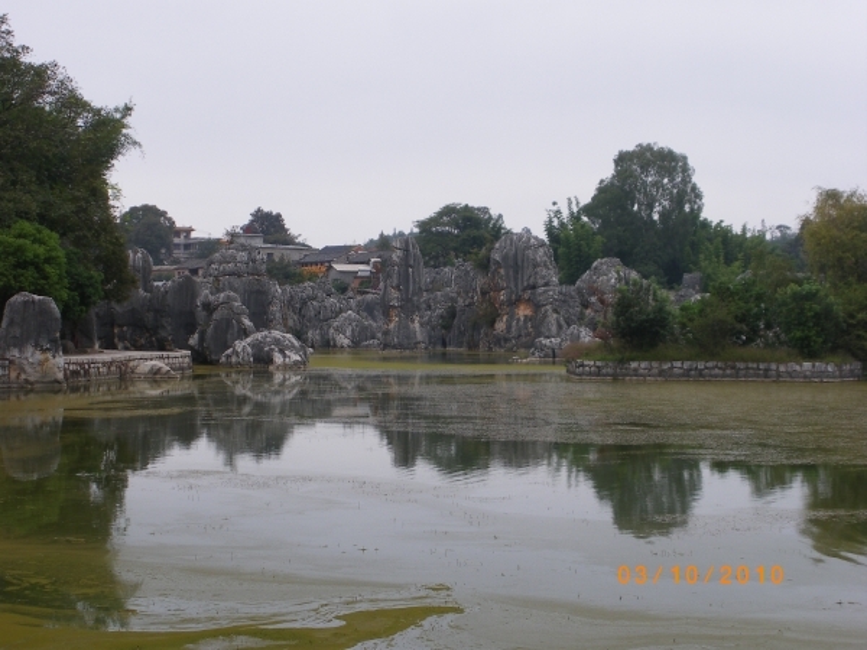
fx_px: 1553
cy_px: 325
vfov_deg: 23.7
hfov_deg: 31.2
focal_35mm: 62
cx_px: 434
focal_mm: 11.1
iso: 80
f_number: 4.6
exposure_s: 1/125
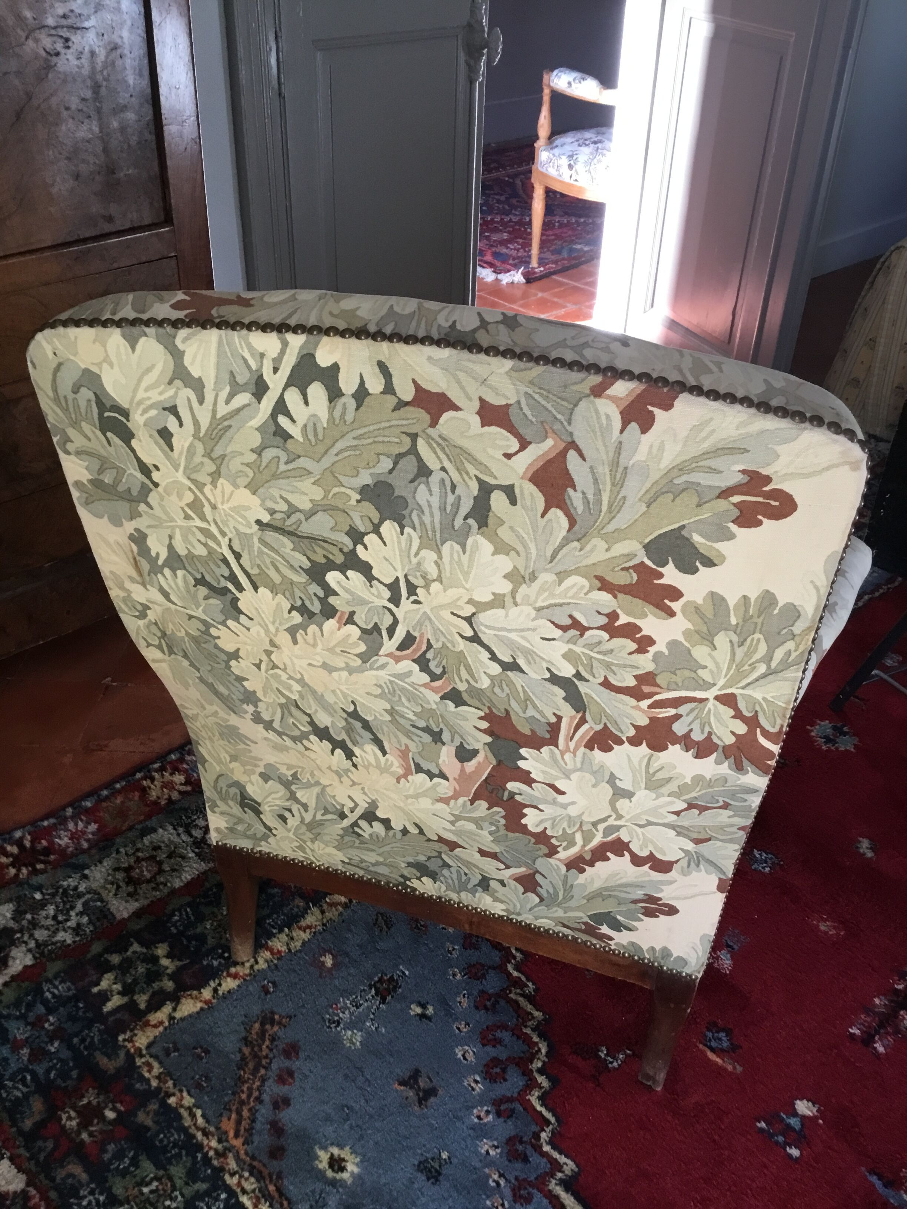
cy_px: 604
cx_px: 454
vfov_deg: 58.4
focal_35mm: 31
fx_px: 1083
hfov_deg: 45.4
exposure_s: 1/33
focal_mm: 3.3
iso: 64
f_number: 2.4
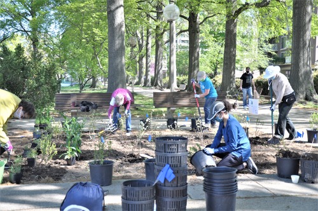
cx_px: 159
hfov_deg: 41.2
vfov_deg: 28.0
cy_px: 106
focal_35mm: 48
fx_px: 423
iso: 200
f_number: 4.2
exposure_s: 1/250
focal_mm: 32
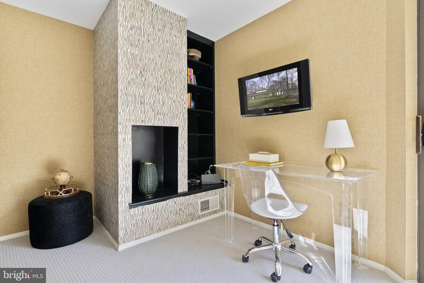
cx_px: 212
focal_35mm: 17
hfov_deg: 93.3
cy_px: 142
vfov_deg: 70.5
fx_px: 200
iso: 500
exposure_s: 1/3
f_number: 8
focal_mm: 17
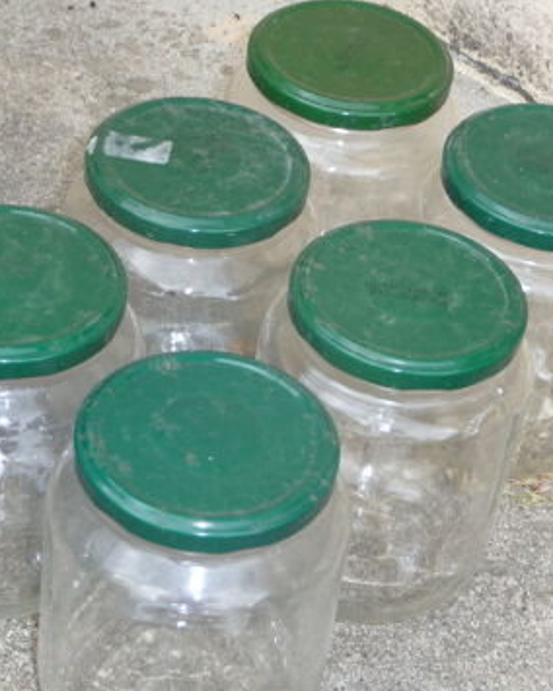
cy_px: 346
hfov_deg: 16.2
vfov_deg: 20.2
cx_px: 302
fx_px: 1944
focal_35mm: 95
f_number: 4.6
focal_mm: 12.2
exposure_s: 1/40
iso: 100
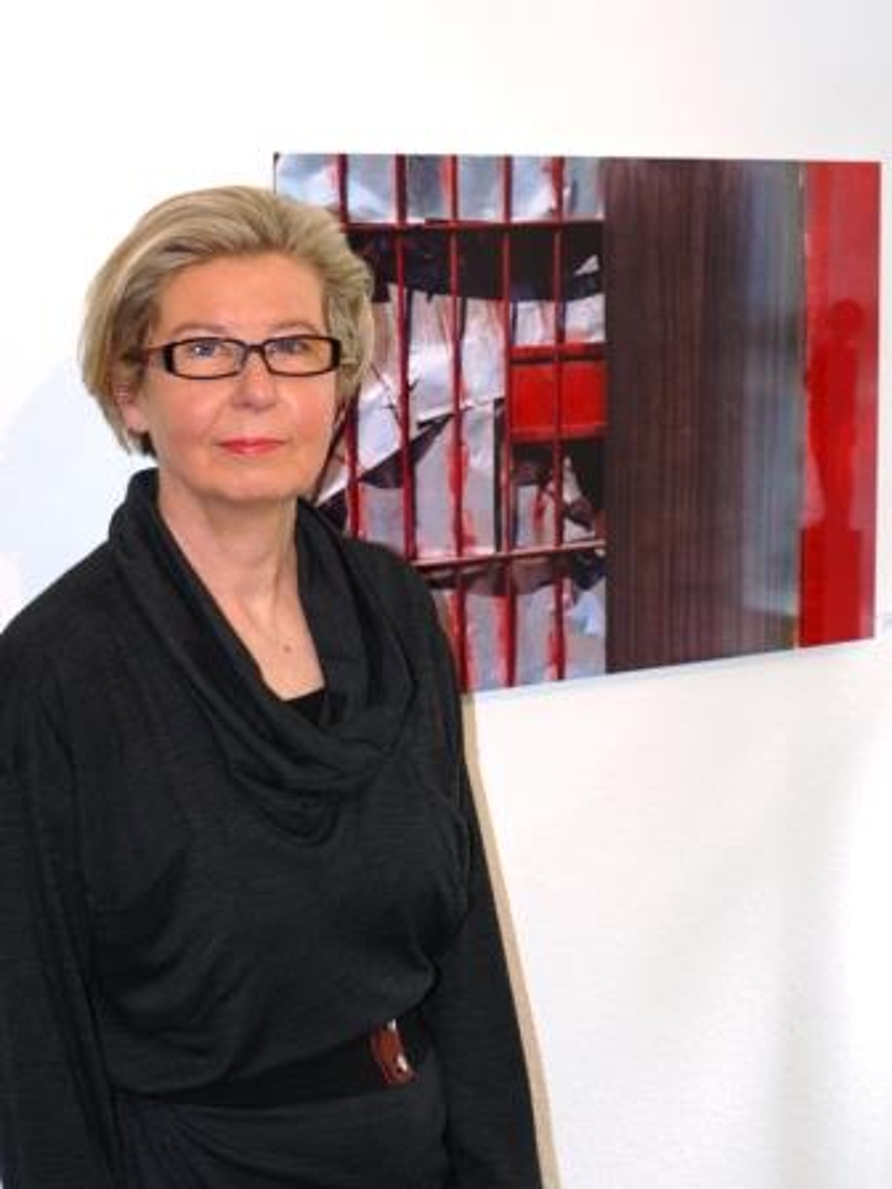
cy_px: 594
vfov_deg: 29.4
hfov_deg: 22.3
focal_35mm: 66
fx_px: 2268
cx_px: 446
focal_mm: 33
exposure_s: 1/30
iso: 100
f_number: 5.4
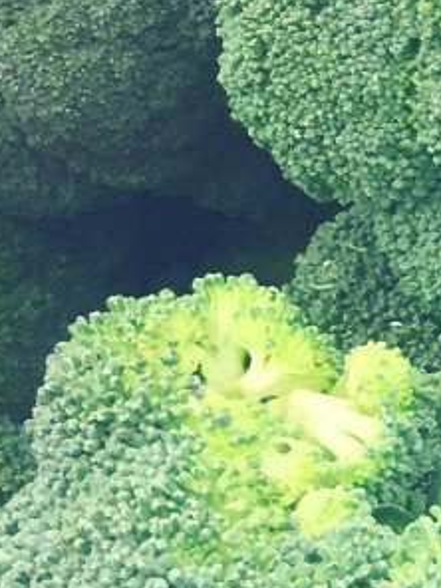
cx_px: 1178
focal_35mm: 157
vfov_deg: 12.6
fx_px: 2667
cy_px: 373
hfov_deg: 8.4
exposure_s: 1/33
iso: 80
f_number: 2.2
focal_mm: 4.15
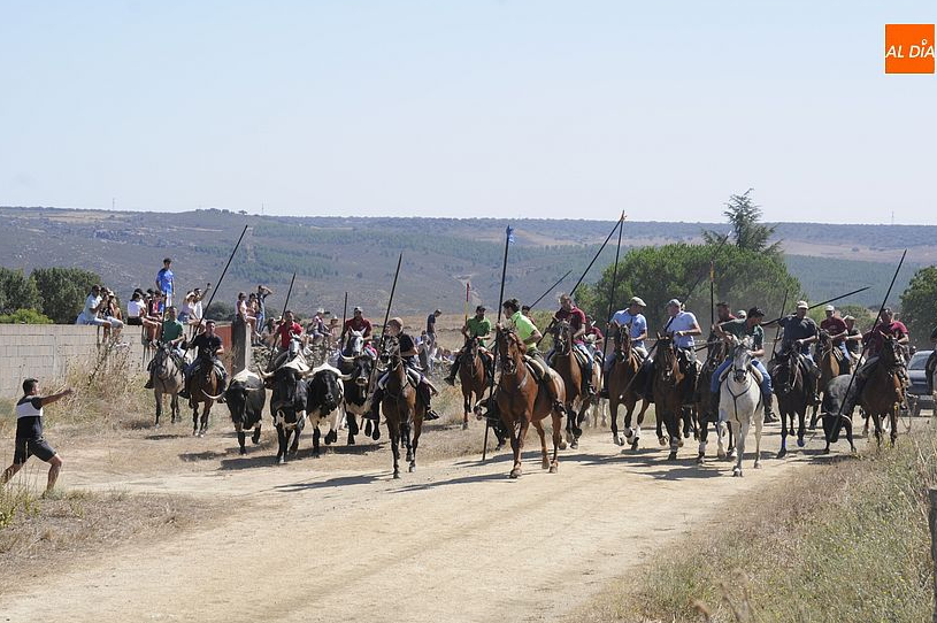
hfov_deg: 21.0
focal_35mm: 97
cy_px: 312
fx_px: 2523
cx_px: 482
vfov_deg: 14.1
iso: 250
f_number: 9
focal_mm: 62
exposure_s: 1/400
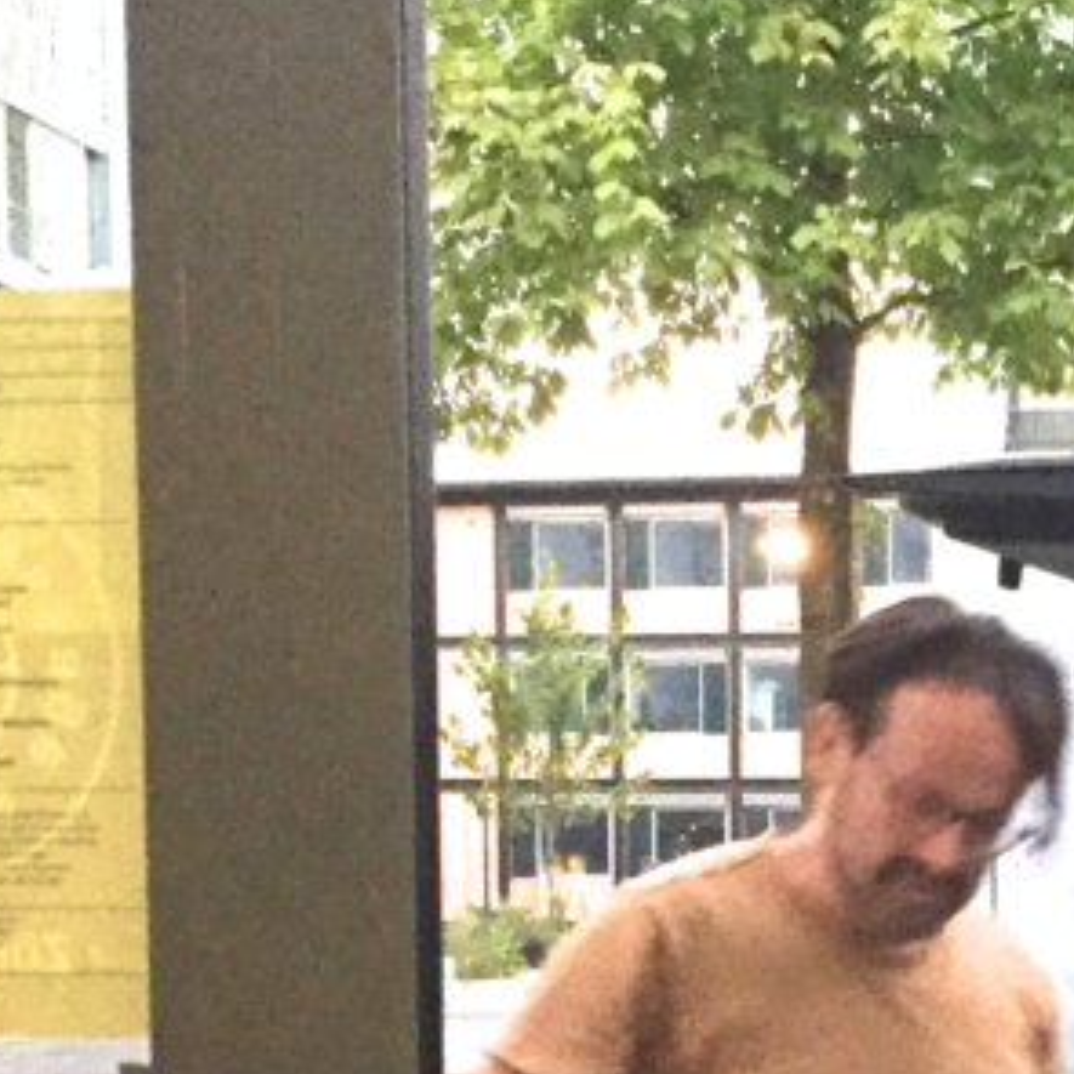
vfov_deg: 16.9
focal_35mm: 99
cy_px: 1243
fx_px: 3475
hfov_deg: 17.2
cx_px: 1089
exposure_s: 1/17
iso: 320
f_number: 2.2
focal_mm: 4.15
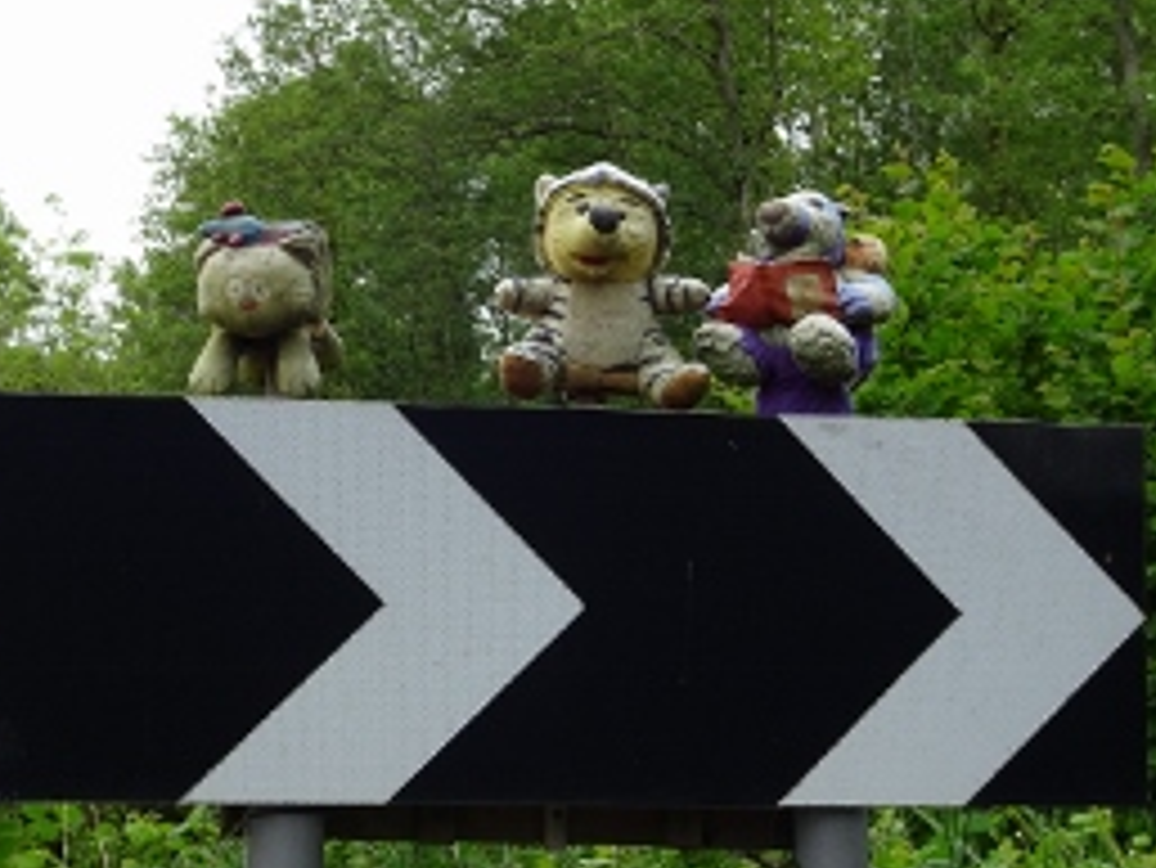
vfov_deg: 17.6
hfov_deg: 23.3
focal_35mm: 84
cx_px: 508
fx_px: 2806
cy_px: 486
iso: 80
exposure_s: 1/250
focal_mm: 8.18
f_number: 4.5
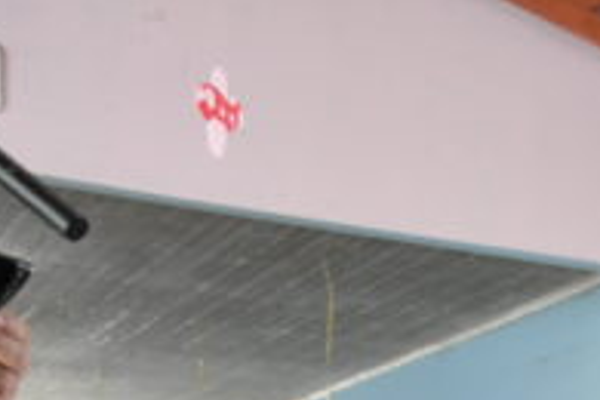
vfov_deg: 9.9
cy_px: 735
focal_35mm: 130
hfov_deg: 13.9
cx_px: 1114
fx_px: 2166
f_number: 3.5
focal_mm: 22
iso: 1600
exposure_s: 1/125
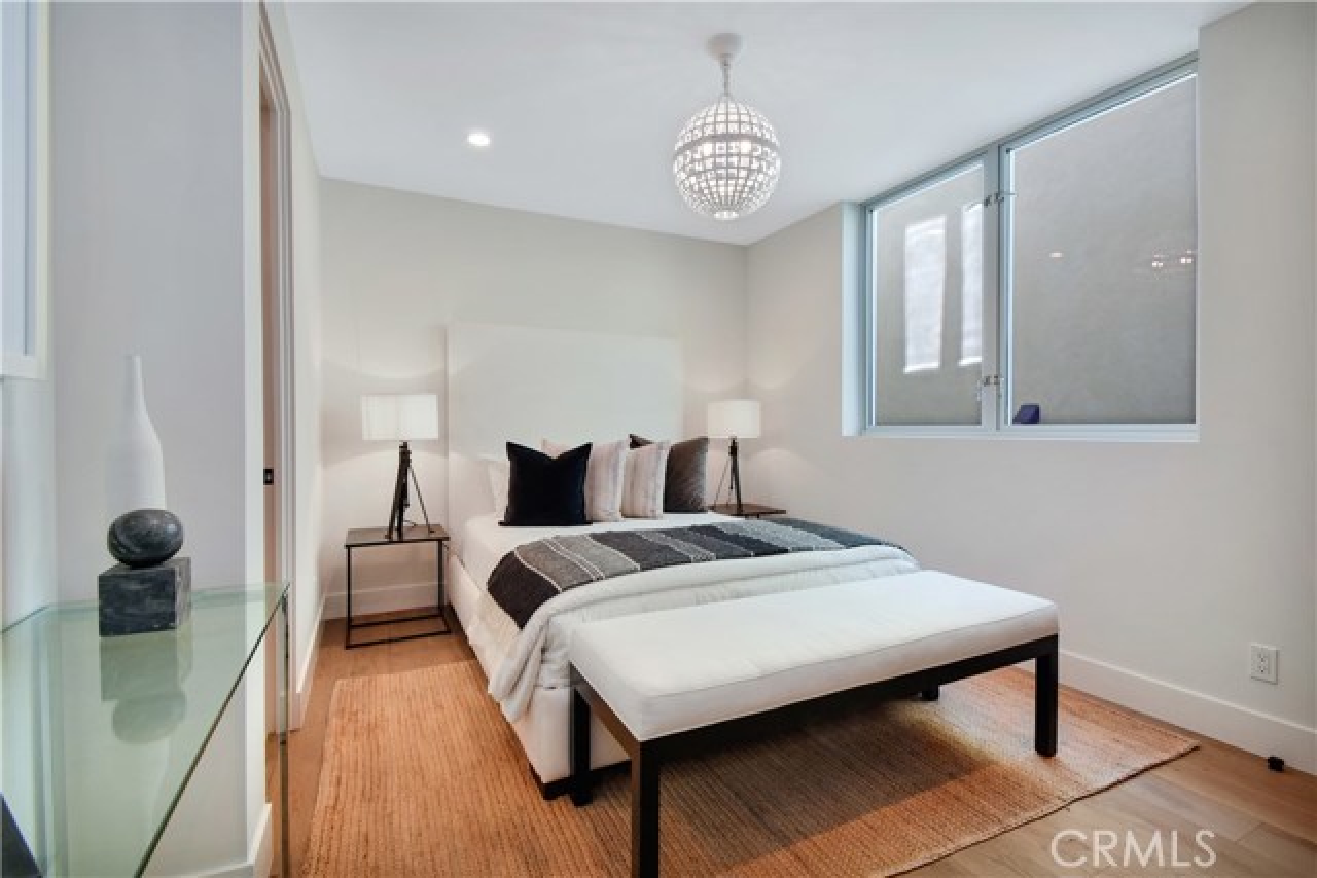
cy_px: 439
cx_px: 658
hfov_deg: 100.4
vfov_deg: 77.4
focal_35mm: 15
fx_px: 549
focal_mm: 10
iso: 250
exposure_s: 1/20
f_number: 8
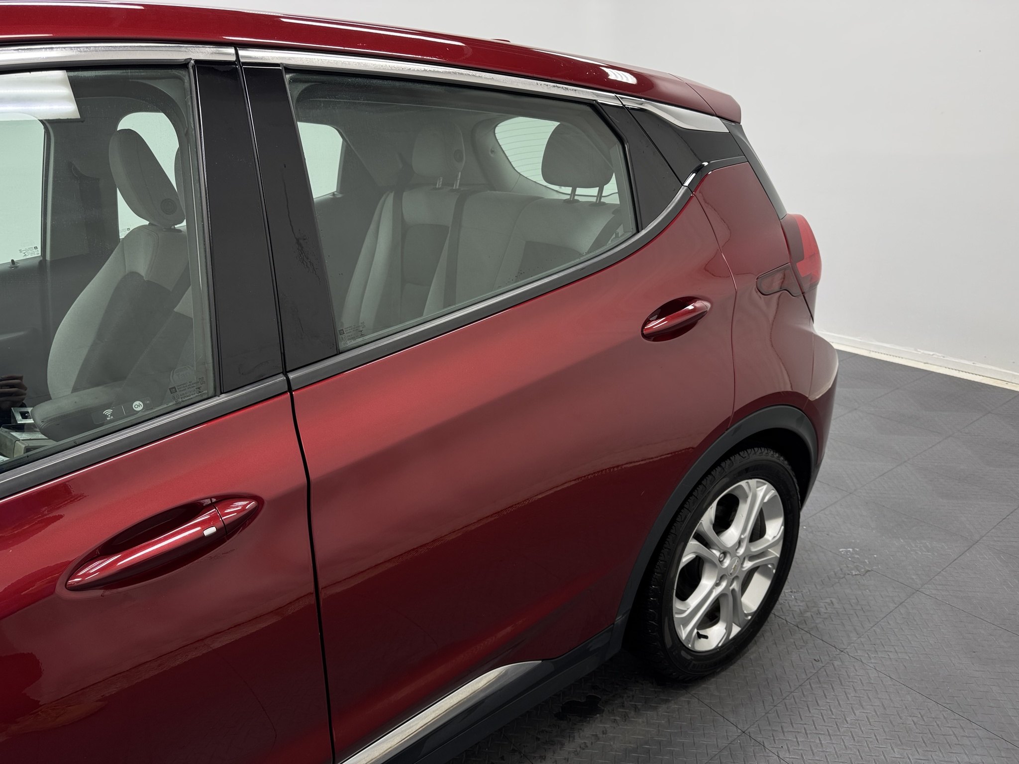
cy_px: 382
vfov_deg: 56.8
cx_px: 510
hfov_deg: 71.6
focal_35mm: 24
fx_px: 706
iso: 80
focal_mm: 6.76
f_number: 1.78
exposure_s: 1/188
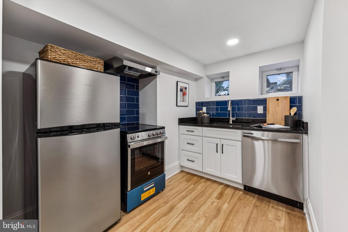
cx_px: 174
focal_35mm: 14
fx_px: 135
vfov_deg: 81.2
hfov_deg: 104.3
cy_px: 116
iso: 250
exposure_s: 1/10
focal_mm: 14
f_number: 9
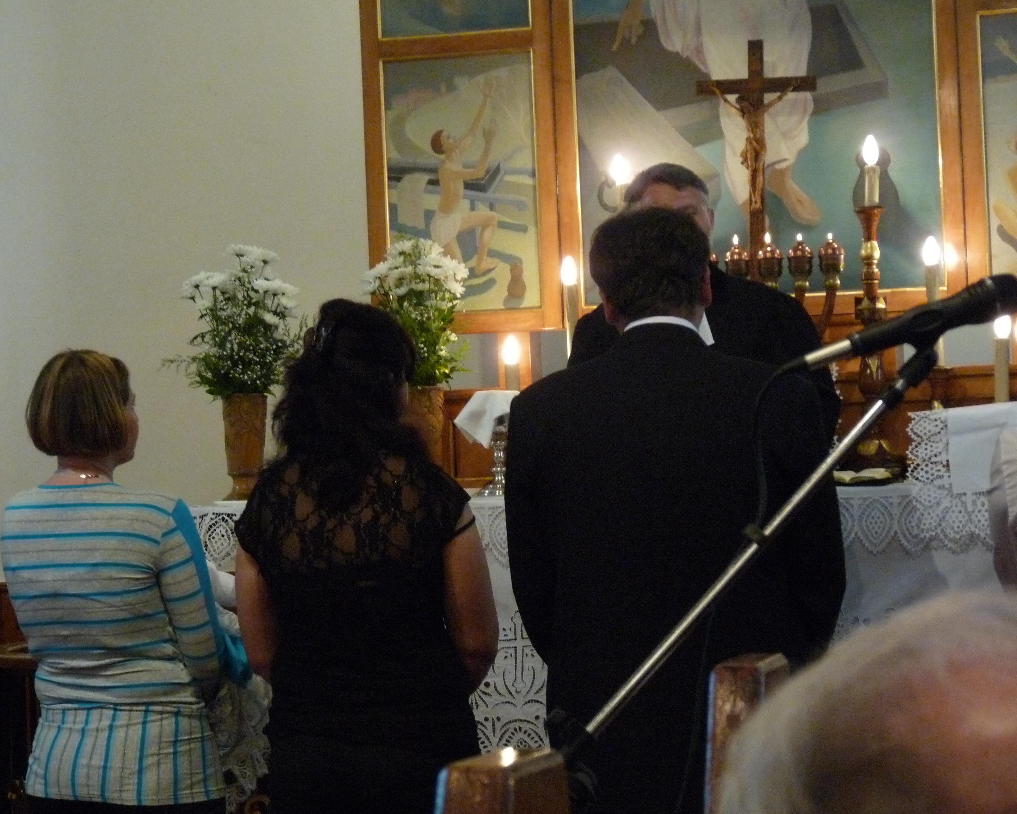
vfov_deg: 14.5
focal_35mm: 106
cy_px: 407
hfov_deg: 18.1
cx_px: 493
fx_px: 3190
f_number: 3.6
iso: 640
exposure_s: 1/80
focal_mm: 18
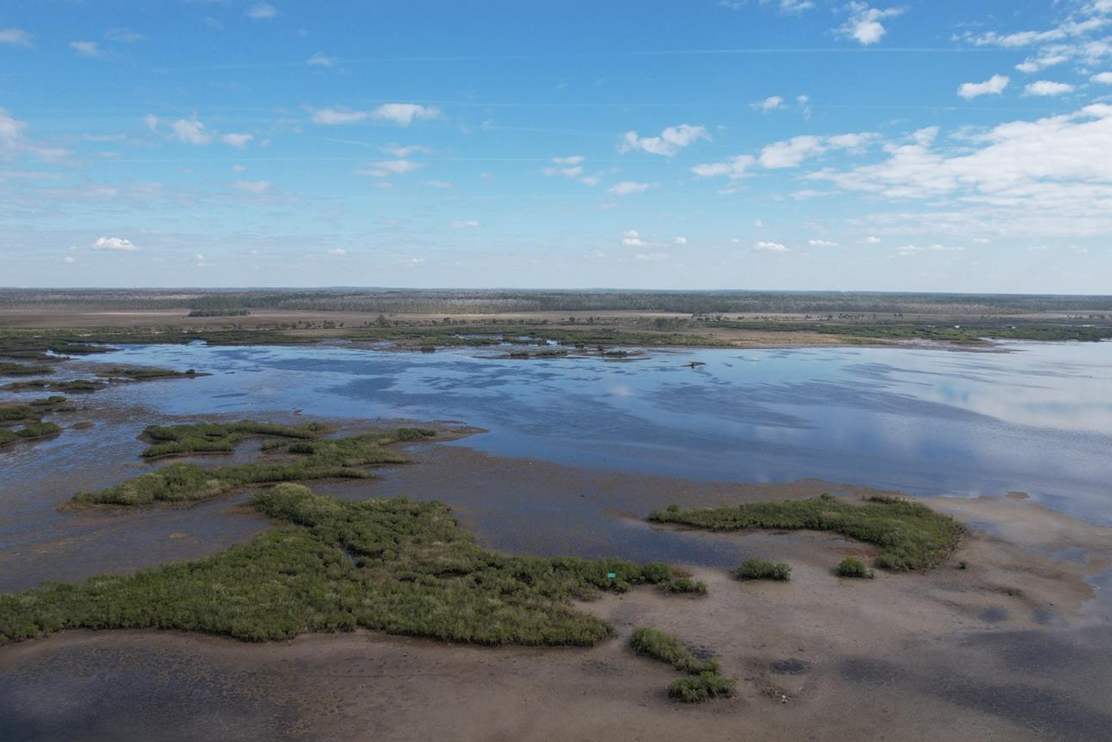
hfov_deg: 67.3
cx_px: 590
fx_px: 834
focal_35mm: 27
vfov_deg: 47.9
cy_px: 385
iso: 120
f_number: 2.8
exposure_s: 1/500
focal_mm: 8.38
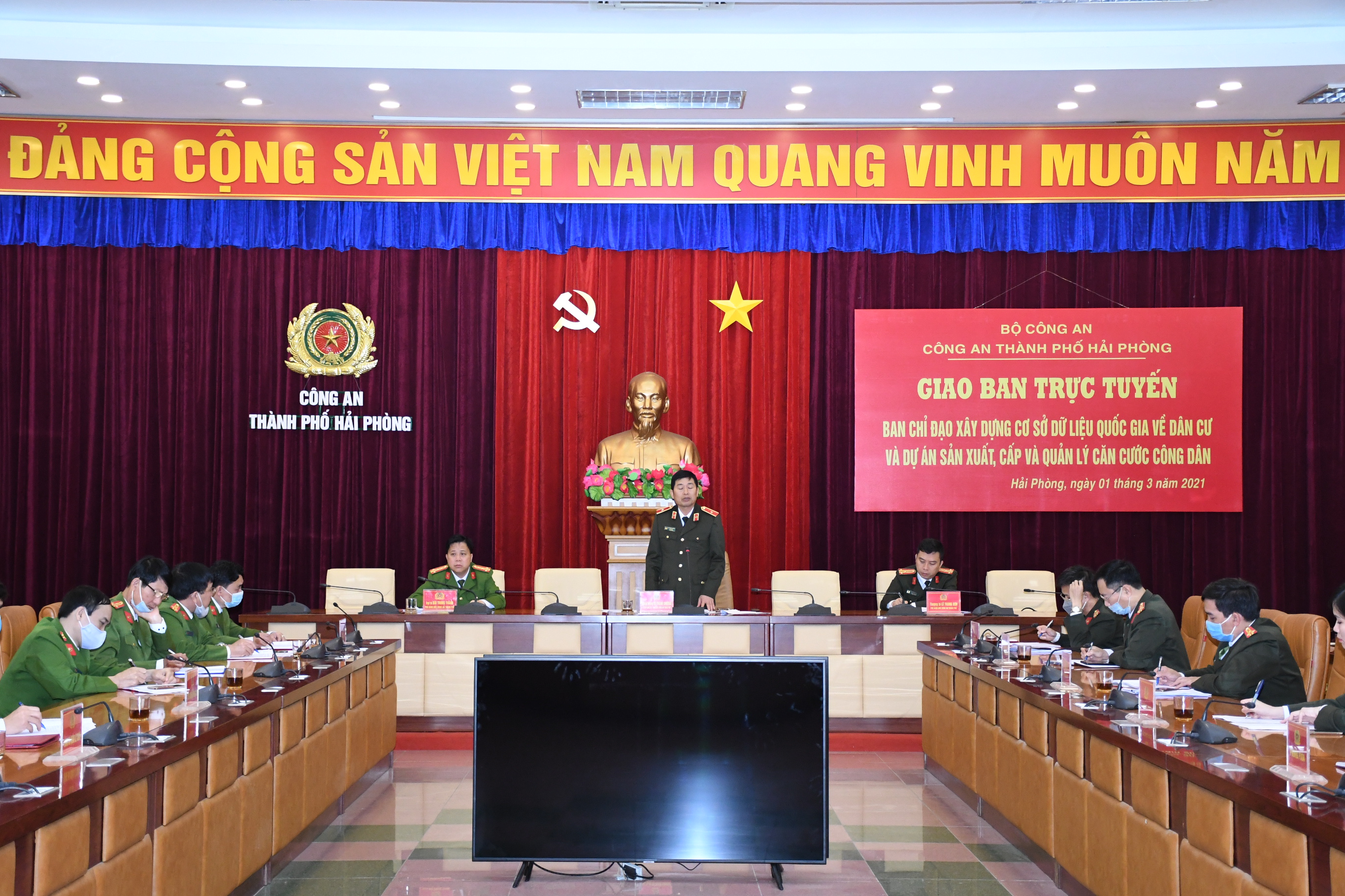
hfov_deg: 37.2
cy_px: 454
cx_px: 676
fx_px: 1999
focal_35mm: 54
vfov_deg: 25.3
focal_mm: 35
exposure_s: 1/200
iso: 2500
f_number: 4.2
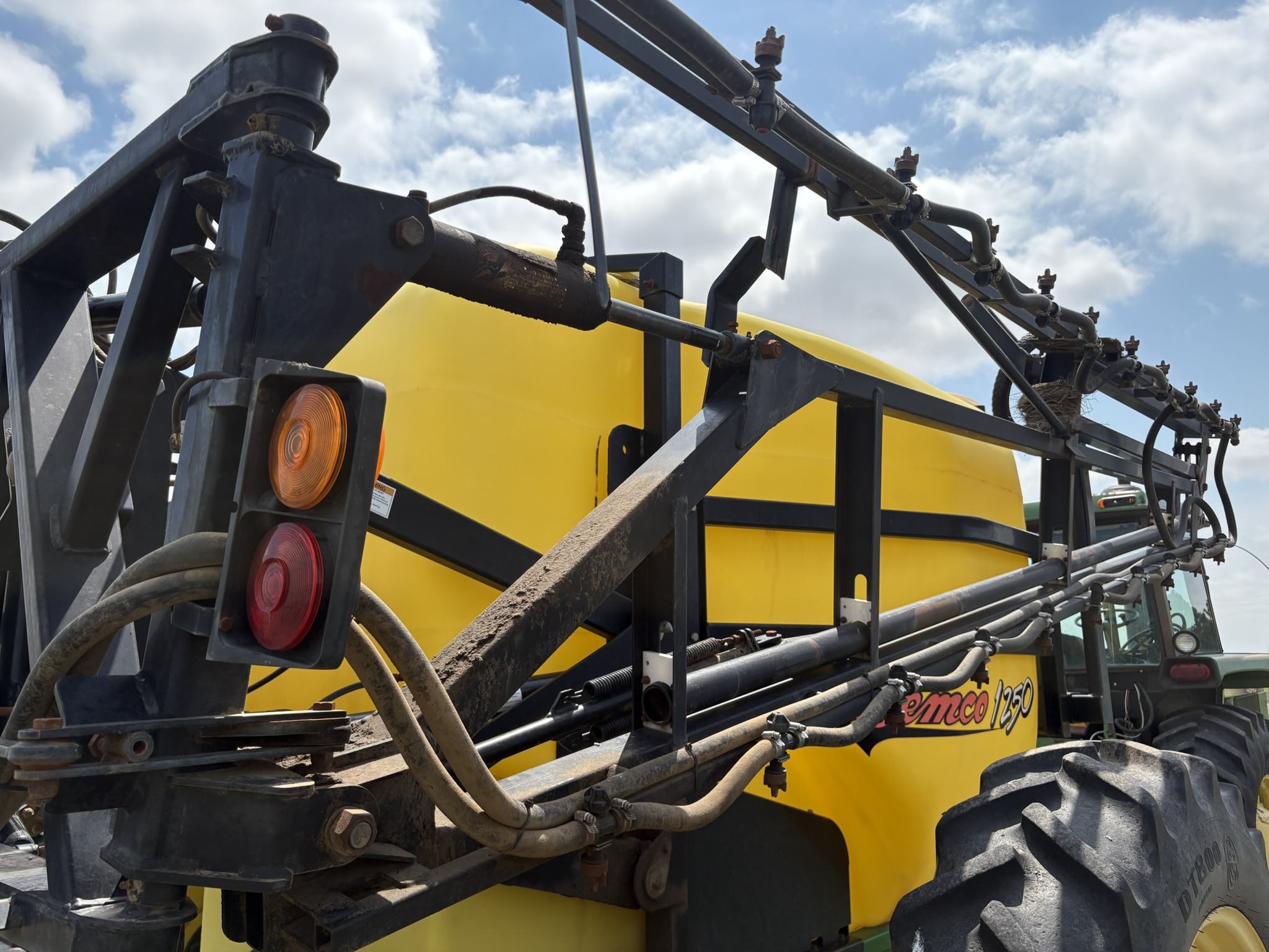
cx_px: 634
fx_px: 953
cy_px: 476
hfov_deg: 67.3
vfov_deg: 53.1
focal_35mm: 26
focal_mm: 5.96
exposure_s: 1/4608
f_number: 1.6
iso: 50
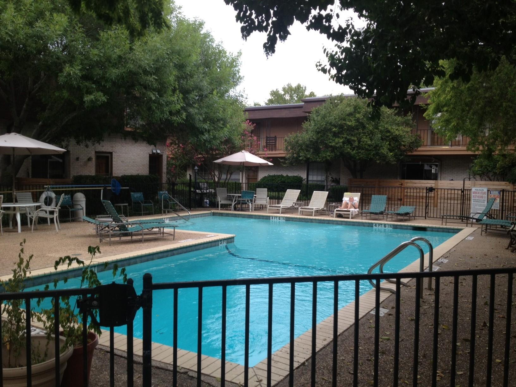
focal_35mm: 35
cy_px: 194
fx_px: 522
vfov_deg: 40.7
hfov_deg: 52.6
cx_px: 258
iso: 50
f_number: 2.4
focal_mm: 4.28
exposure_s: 1/325
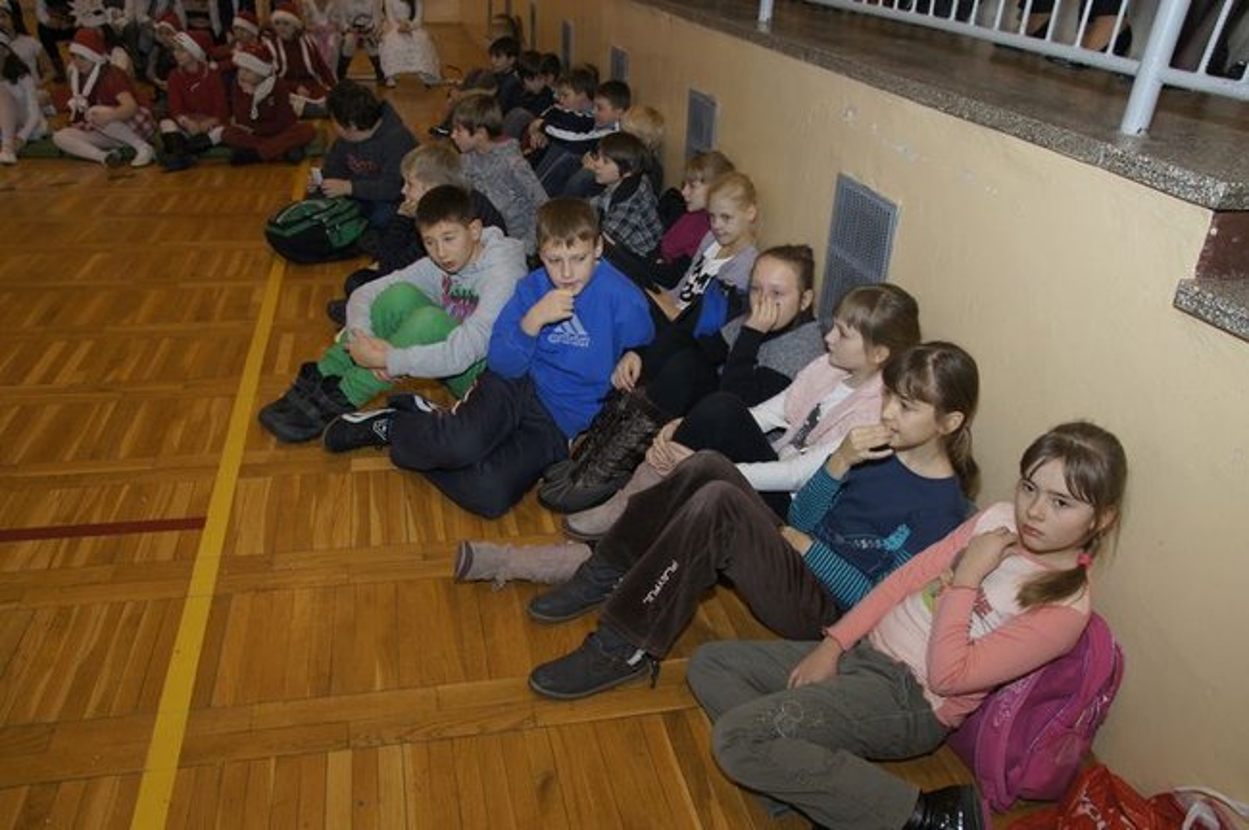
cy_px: 415
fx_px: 884
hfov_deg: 70.5
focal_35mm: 26
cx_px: 624
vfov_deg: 50.3
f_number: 5.6
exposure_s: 1/60
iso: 400
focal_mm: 17
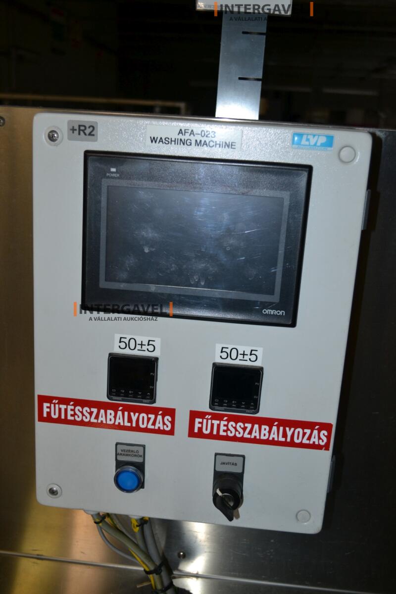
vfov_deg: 49.6
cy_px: 297
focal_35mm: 39
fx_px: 643
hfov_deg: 34.2
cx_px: 198
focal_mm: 26
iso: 500
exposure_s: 1/60
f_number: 4.2
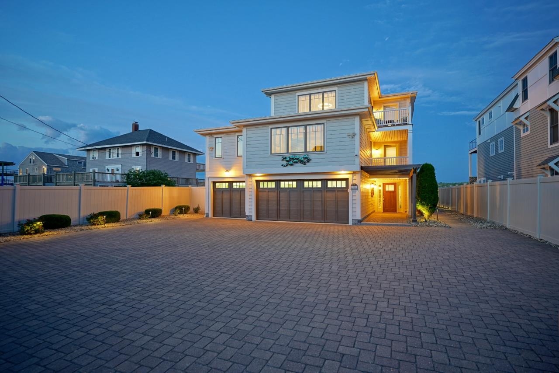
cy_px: 186
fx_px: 281
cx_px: 280
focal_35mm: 18
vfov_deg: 67.1
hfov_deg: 89.7
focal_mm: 18.1
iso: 800
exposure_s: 1/10
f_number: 2.8
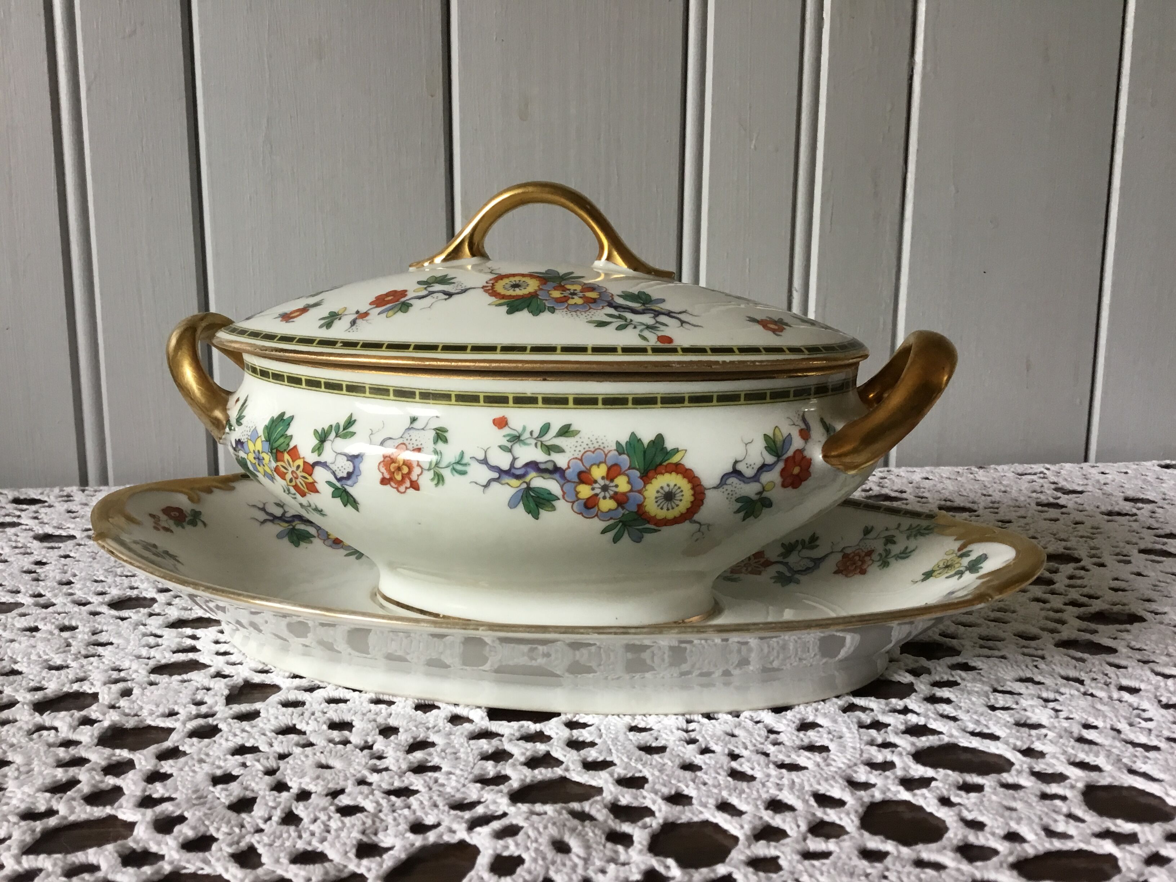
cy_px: 441
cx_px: 588
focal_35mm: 31
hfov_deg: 58.4
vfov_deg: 45.4
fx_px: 1053
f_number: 2.4
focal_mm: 3.3
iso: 64
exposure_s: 1/33
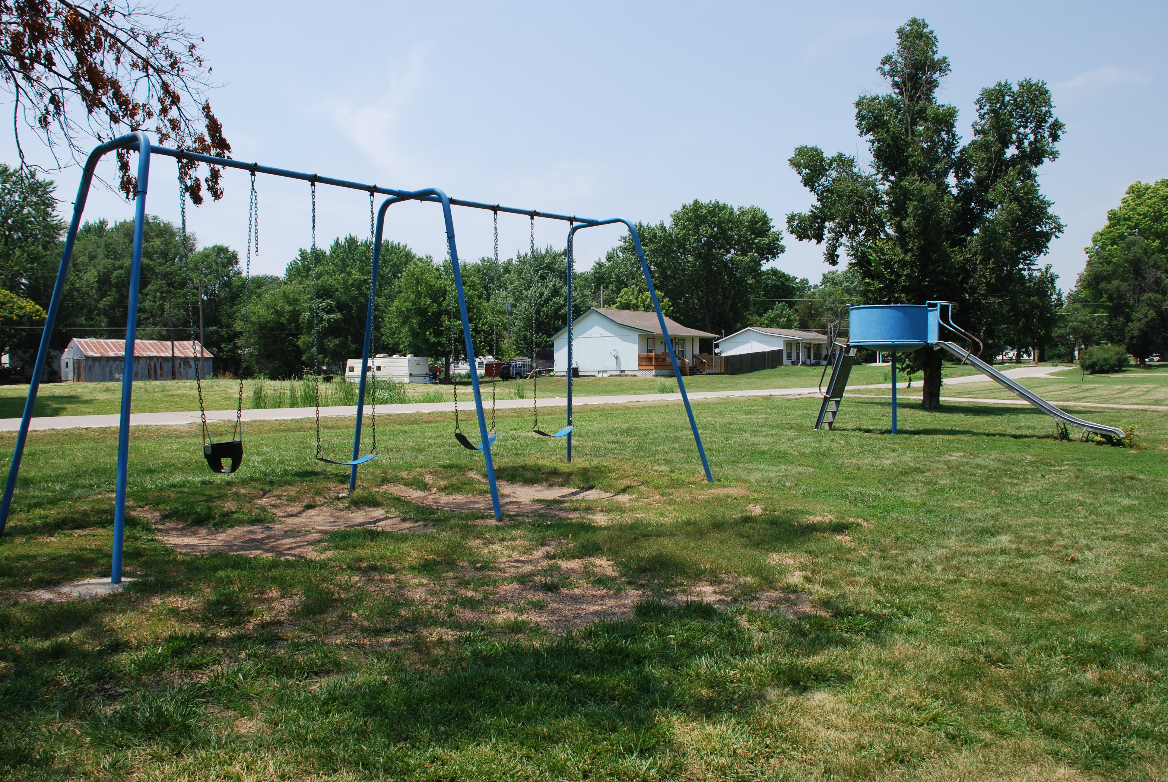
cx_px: 584
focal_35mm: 30
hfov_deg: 61.9
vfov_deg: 43.7
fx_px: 974
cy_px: 391
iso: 100
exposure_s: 1/200
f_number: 7.1
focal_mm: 20
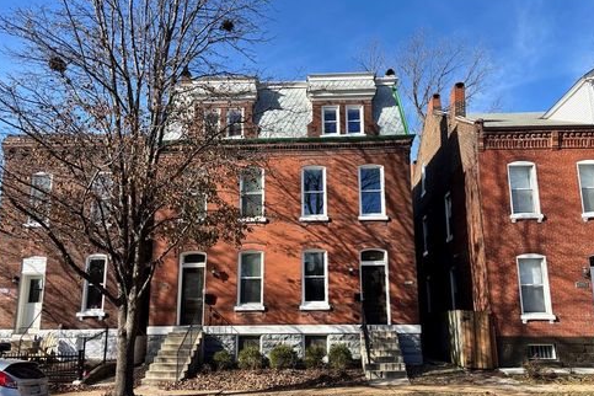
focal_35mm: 28
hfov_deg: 65.5
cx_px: 299
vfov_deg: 46.3
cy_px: 218
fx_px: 462
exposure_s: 1/1522
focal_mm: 5.96
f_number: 1.6
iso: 50
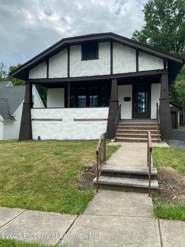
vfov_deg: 67.3
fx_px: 185
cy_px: 124
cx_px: 92
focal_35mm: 26
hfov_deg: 53.0
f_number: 1.8
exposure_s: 1/1412
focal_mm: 4.25
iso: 32
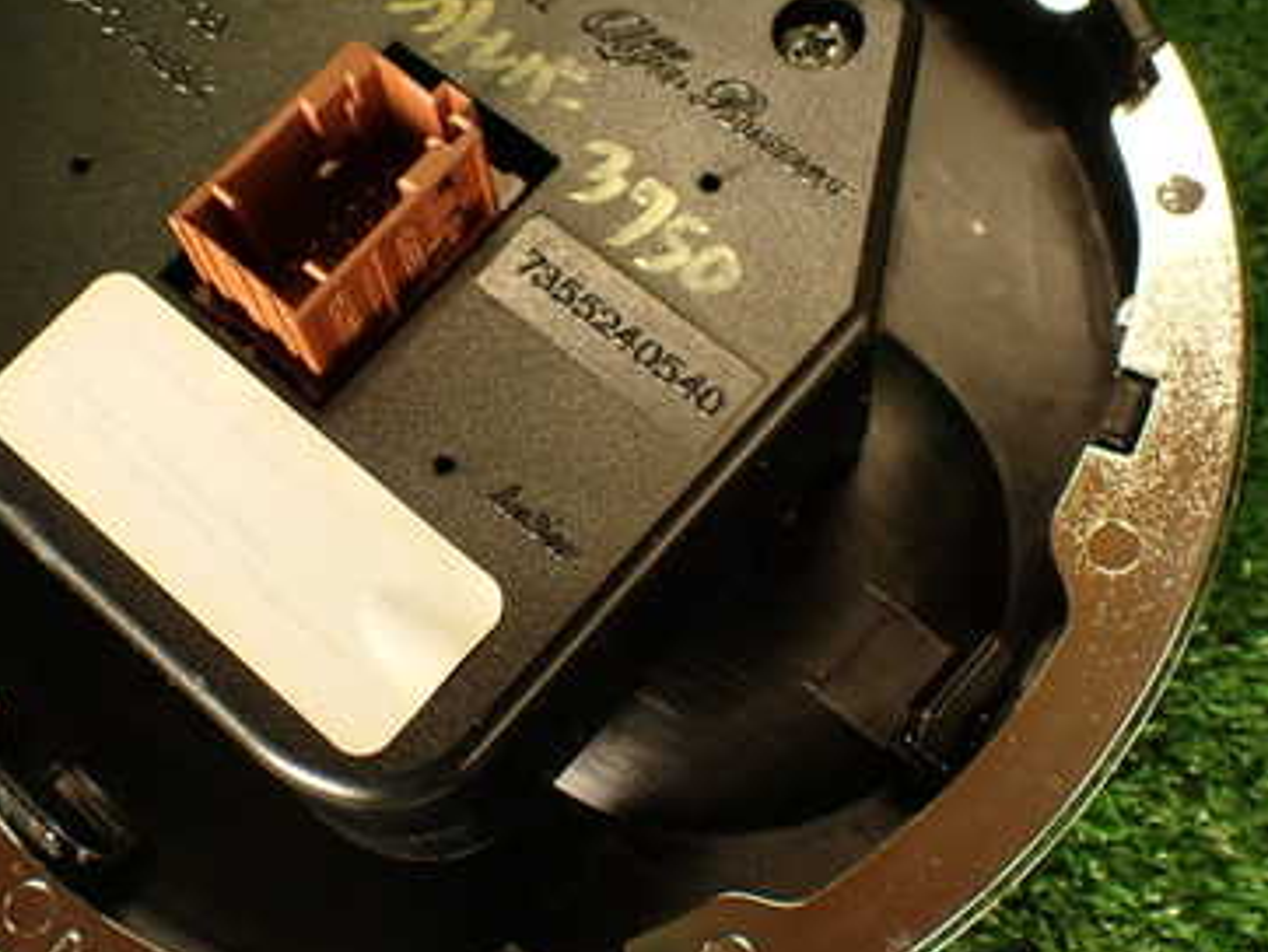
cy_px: 438
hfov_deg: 36.0
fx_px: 1943
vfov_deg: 27.5
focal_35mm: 53
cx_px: 480
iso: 160
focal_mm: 5.79
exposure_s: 1/60
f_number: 2.4
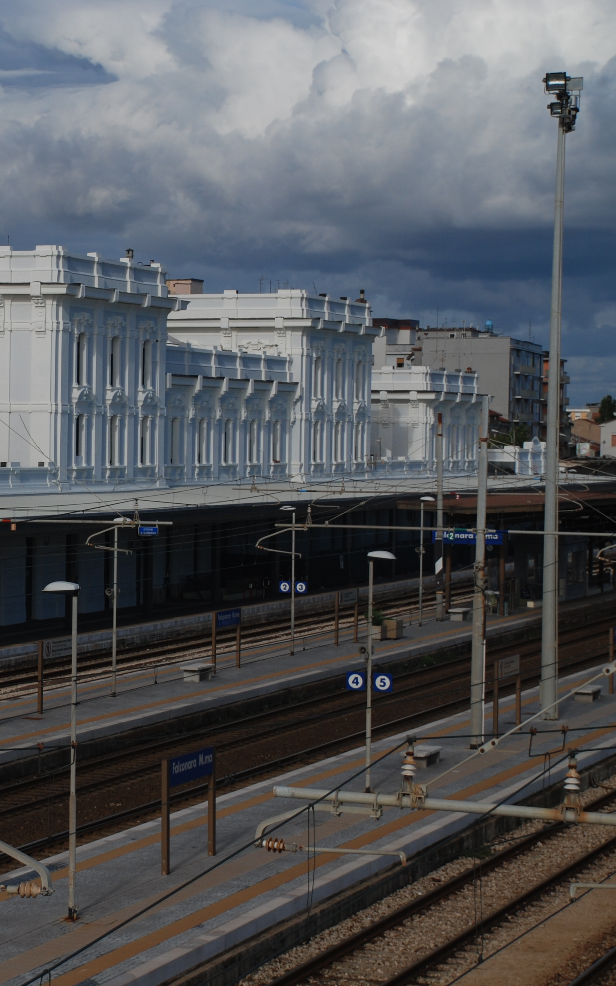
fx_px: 2955
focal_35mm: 110
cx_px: -13
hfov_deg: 11.8
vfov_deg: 18.9
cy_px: 492
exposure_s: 1/1250
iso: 125
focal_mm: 48
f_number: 5.6
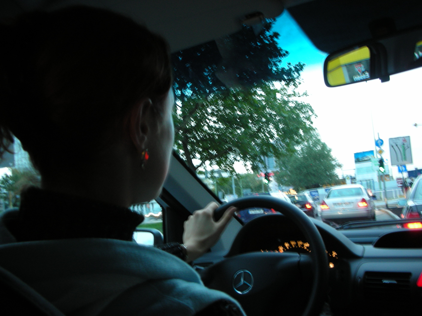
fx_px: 427
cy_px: 158
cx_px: 211
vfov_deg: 40.7
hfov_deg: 52.6
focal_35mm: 35
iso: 94
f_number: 3
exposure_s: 1/3.9
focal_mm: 5.8
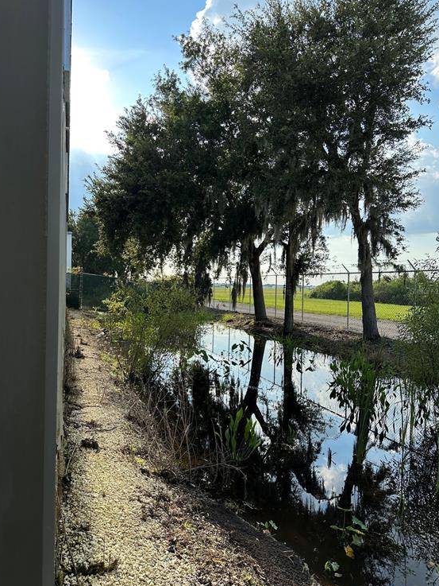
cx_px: 218
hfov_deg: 54.9
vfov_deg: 69.4
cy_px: 291
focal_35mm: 25
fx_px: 423
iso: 80
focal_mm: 6.86
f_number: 1.78
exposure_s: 1/1880
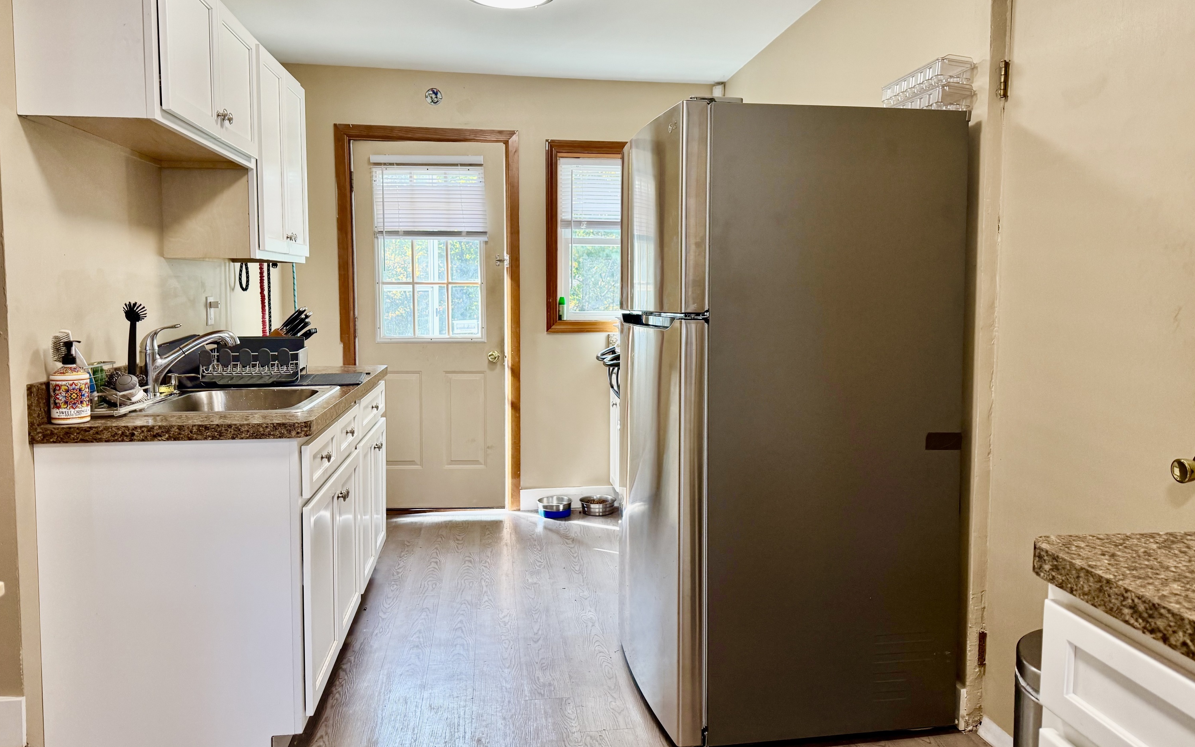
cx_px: 605
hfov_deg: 70.4
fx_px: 847
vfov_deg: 47.5
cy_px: 334
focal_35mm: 26
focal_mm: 6.76
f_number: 1.78
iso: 125
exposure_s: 1/120
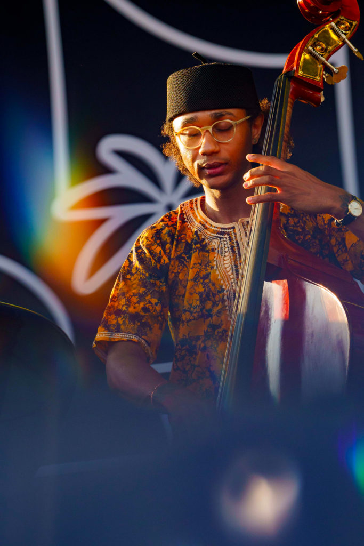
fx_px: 3062
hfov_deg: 6.8
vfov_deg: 10.2
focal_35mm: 202
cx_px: 182
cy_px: 273
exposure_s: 1/500
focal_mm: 135
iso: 400
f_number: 3.5
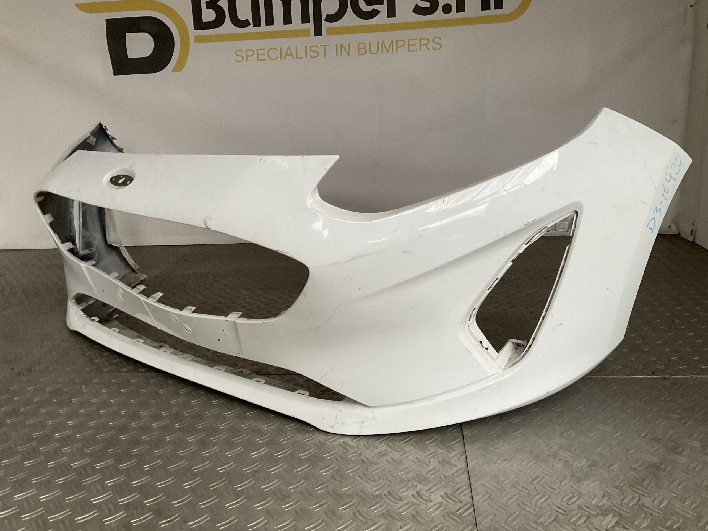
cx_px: 354
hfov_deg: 61.7
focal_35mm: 29
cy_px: 266
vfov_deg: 48.2
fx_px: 593
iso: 100
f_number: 1.8
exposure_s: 1/50
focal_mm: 3
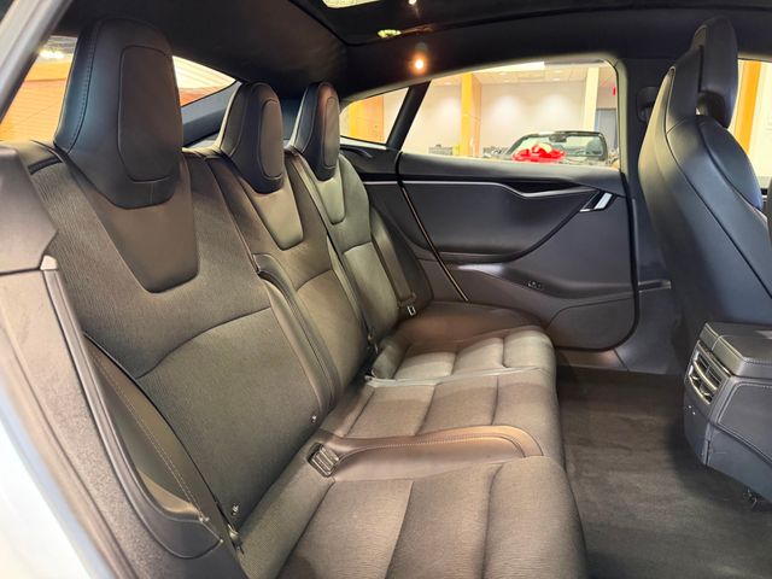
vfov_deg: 56.8
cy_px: 290
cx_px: 386
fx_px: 535
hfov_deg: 71.6
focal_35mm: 24
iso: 800
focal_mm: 6.76
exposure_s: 1/40
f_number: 1.78
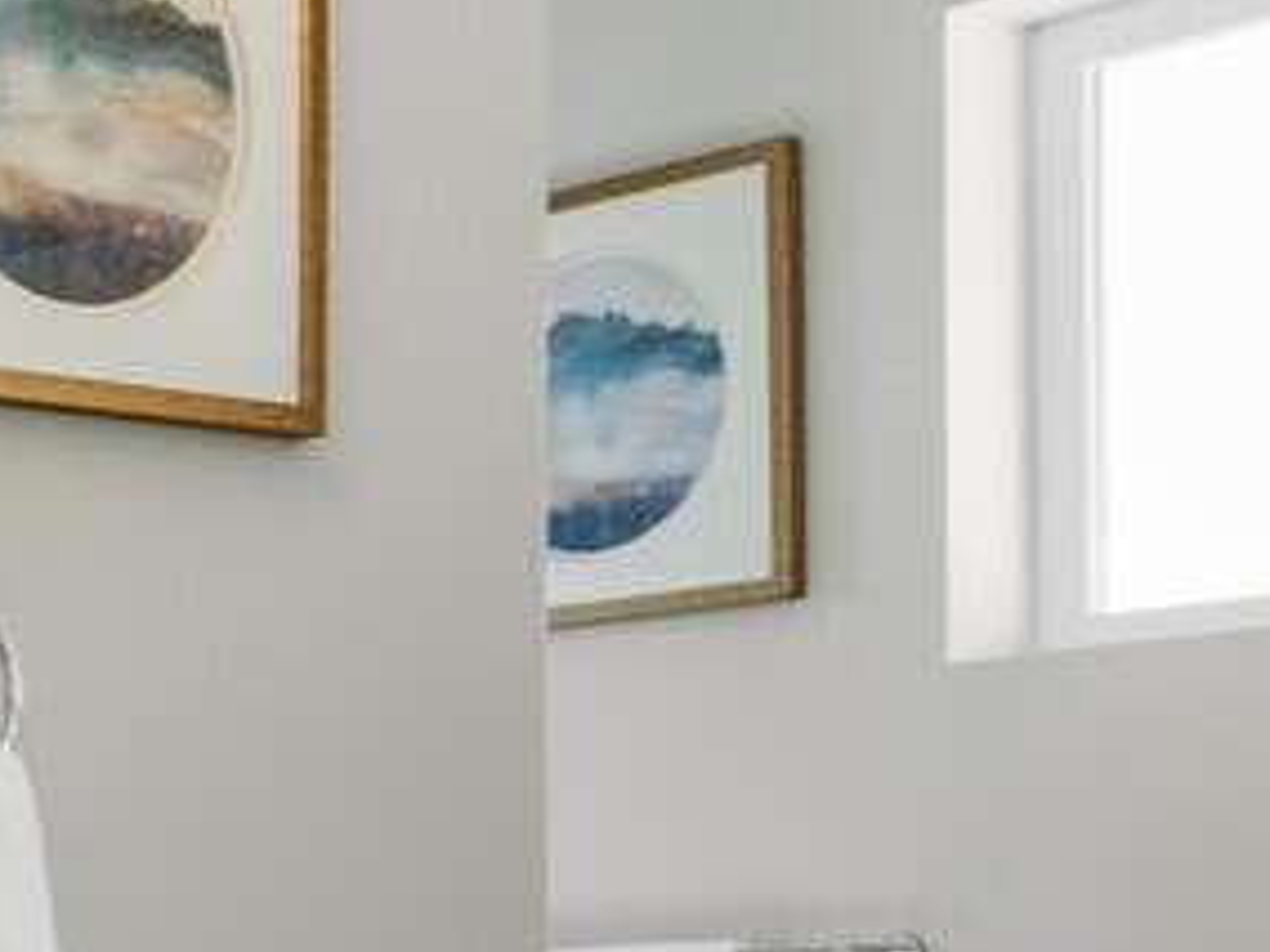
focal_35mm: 92
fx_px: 3375
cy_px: 1097
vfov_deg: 15.6
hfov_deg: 17.2
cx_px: -1049
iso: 800
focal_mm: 16
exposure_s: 1/40
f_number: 9
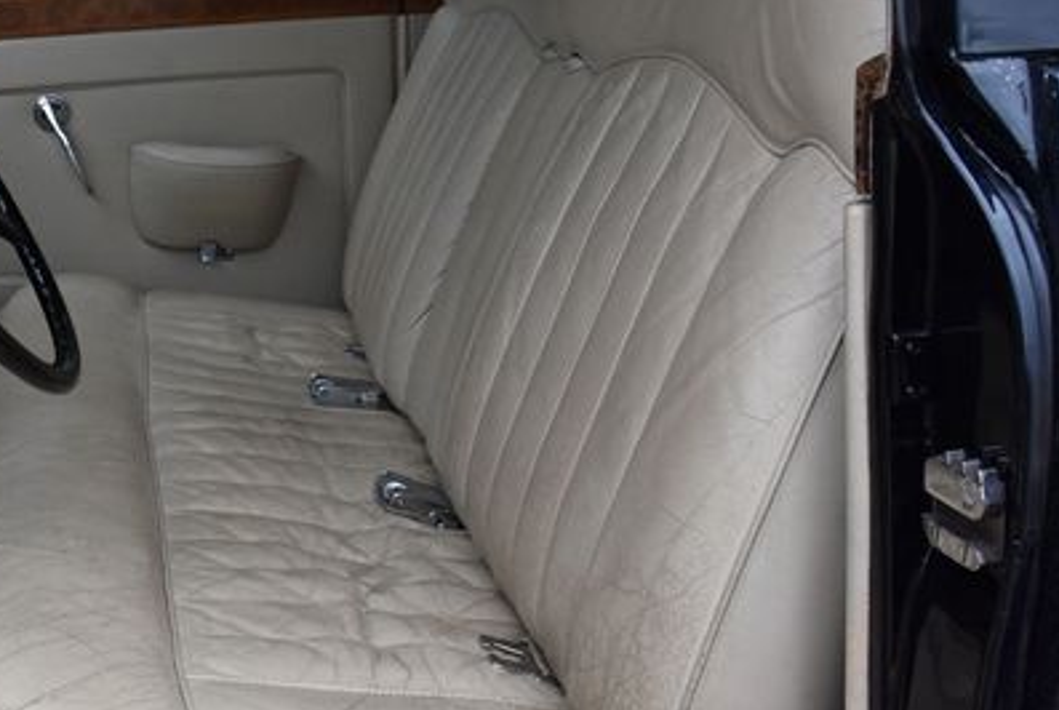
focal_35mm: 58
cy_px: 350
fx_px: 1709
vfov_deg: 23.5
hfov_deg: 33.5
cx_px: 216
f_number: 8
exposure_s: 1/500
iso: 720
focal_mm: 24
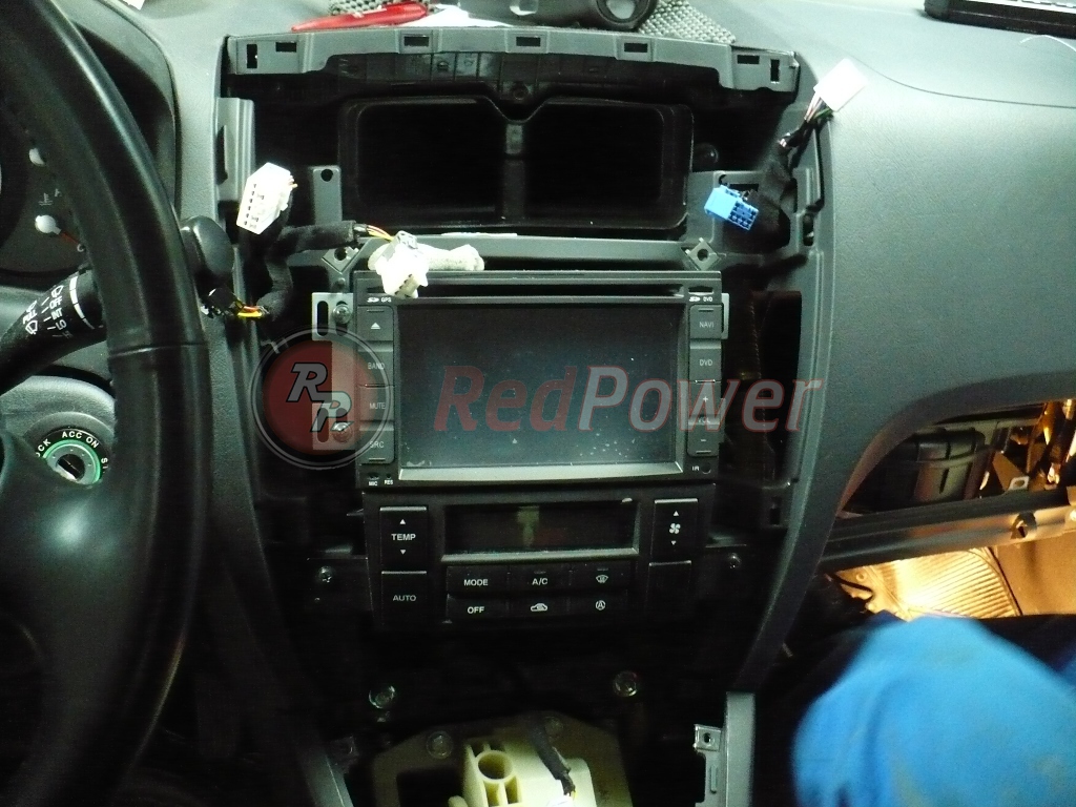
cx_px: 538
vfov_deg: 38.7
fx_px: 1150
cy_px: 404
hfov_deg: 50.1
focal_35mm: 37
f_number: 2.8
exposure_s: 1/8
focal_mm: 6.1
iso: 800
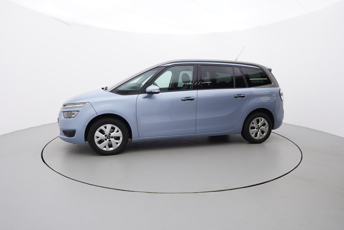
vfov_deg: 56.2
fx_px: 215
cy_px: 115
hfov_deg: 77.3
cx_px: 172
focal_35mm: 22
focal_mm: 15
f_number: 5
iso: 200
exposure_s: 1/80
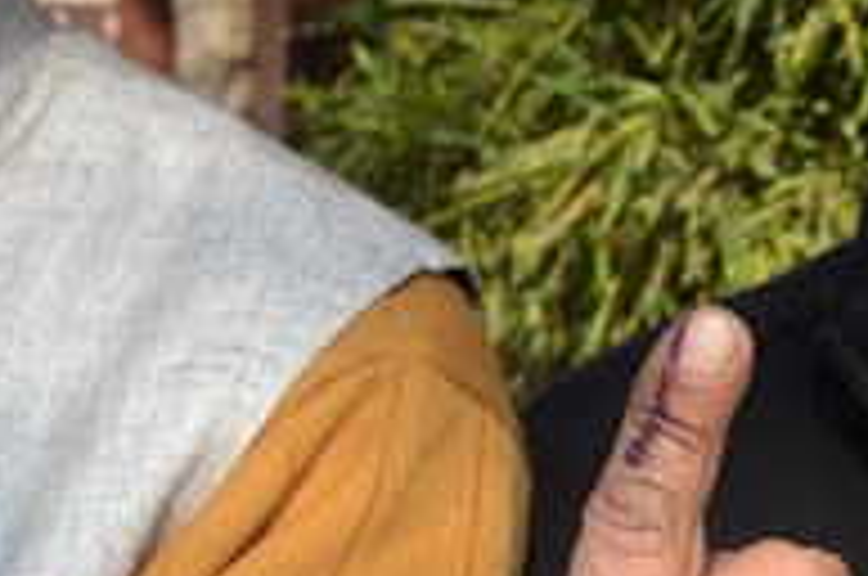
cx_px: -94
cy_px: 243
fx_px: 3733
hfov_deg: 13.0
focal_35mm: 155
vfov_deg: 8.8
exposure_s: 1/320
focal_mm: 25
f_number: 9
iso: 320
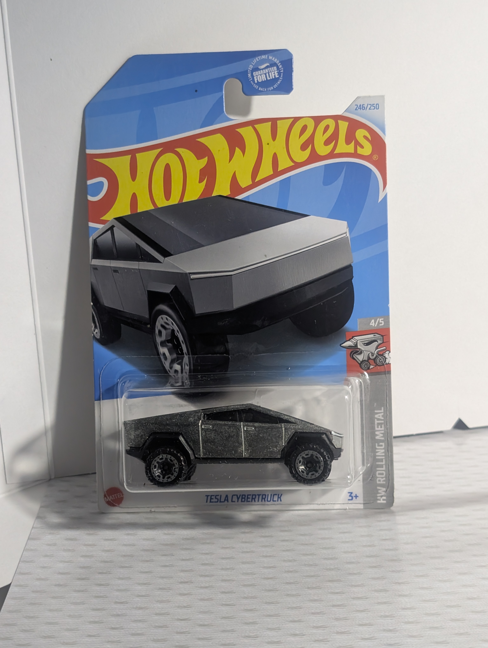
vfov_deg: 38.9
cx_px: 244
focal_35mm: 49
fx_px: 919
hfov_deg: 29.7
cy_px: 324
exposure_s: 1/194
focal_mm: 6.9
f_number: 1.68
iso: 669
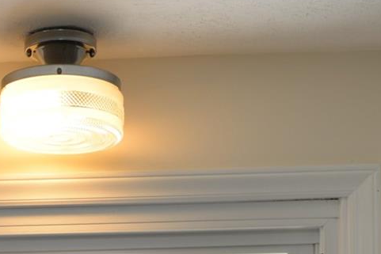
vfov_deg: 8.7
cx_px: 42
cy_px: 517
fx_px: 1577
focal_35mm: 149
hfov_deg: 13.7
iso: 400
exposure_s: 1/80
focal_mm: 35
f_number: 4.5
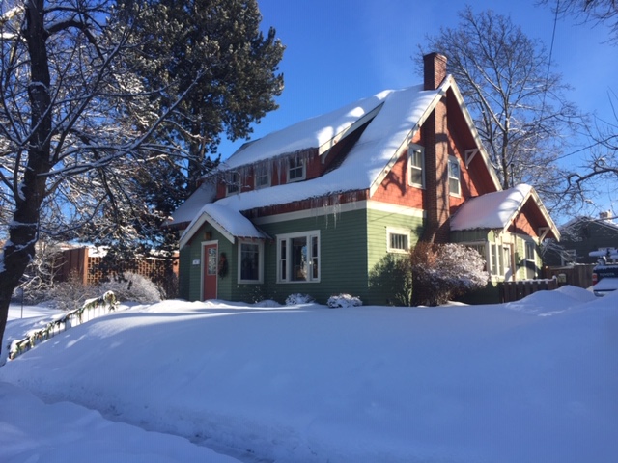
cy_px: 232
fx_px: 518
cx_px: 309
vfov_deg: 48.2
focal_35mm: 29
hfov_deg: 61.7
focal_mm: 4.15
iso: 32
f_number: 2.2
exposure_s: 1/1319
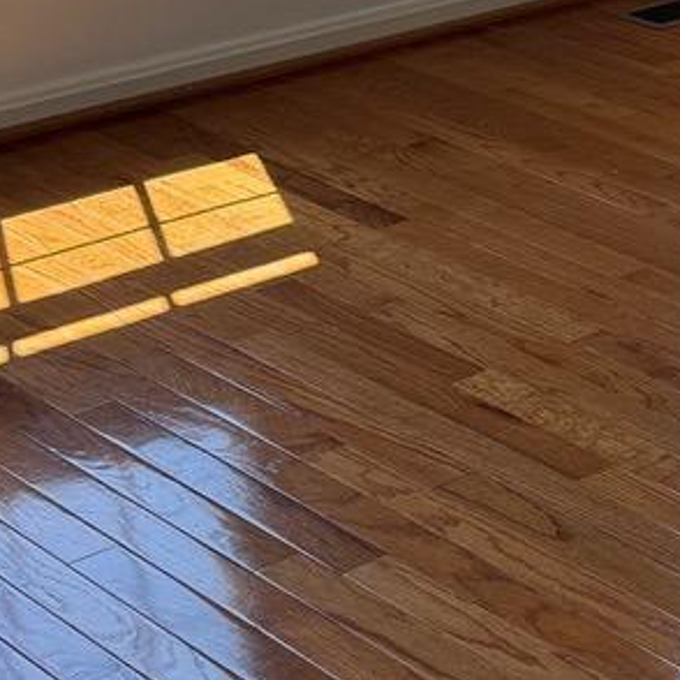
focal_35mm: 111
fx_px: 2467
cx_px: 914
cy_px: 5
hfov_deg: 14.9
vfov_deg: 15.4
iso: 80
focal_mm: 6.76
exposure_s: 1/299
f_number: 1.78
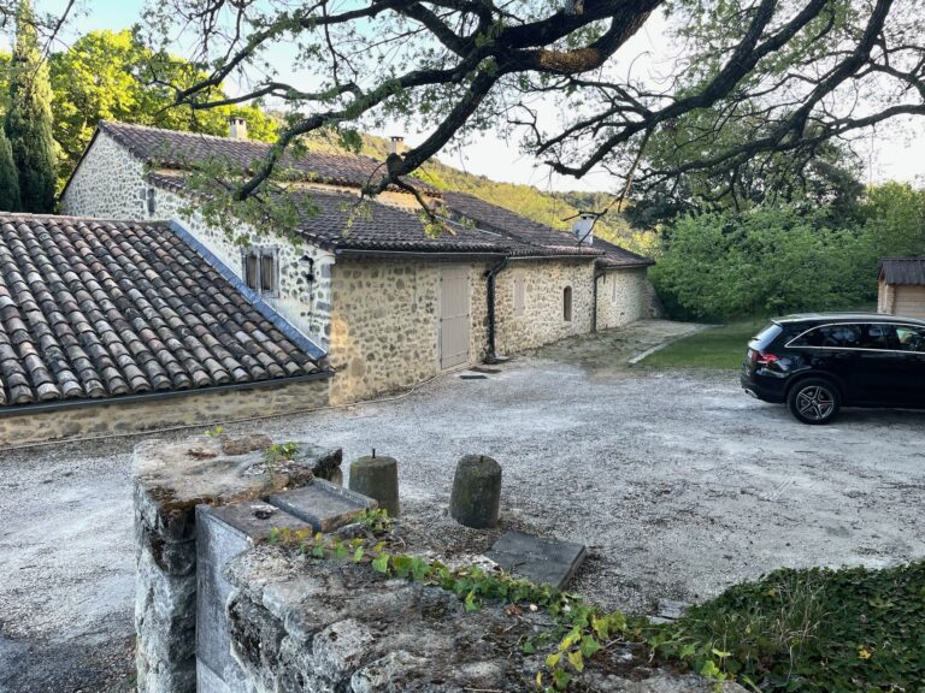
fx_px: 695
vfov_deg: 53.1
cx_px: 462
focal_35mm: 26
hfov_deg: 67.3
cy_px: 346
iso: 32
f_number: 1.6
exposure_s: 1/136
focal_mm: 4.2
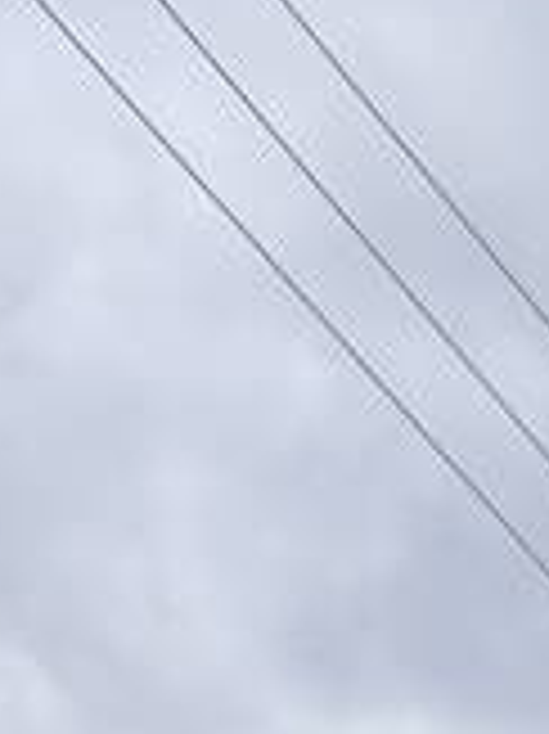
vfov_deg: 10.7
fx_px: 3367
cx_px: 1030
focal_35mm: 159
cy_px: 1729
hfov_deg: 8.9
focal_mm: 6.76
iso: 80
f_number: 1.78
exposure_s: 1/3096
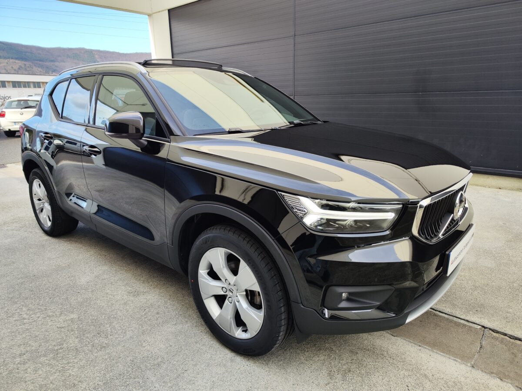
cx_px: 261
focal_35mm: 23
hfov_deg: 73.9
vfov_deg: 58.9
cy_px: 196
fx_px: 347
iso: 50
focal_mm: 7.01
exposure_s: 1/256
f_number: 1.69
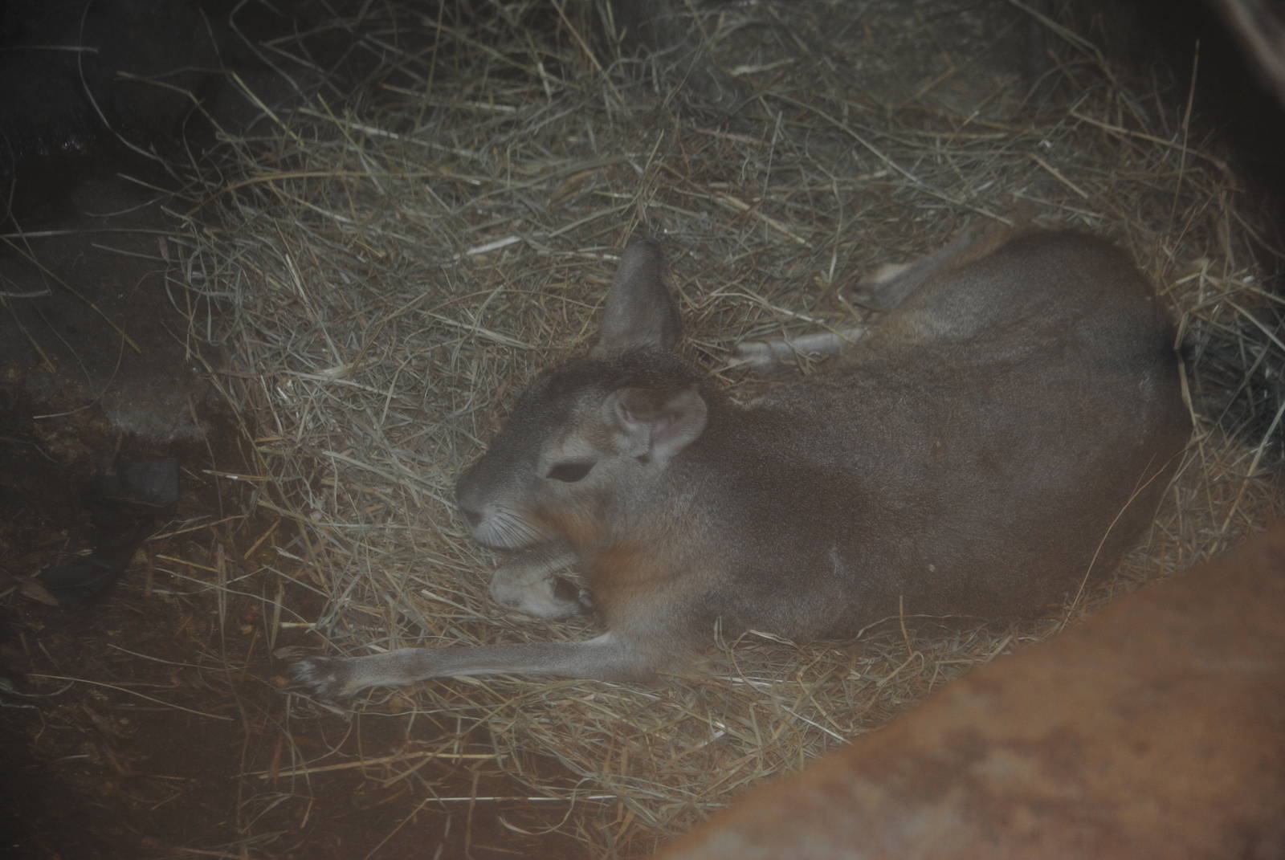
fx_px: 4181
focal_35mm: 117
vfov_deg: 11.7
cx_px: 642
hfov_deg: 17.5
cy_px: 430
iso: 200
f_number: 4.5
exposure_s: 1/60
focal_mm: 78
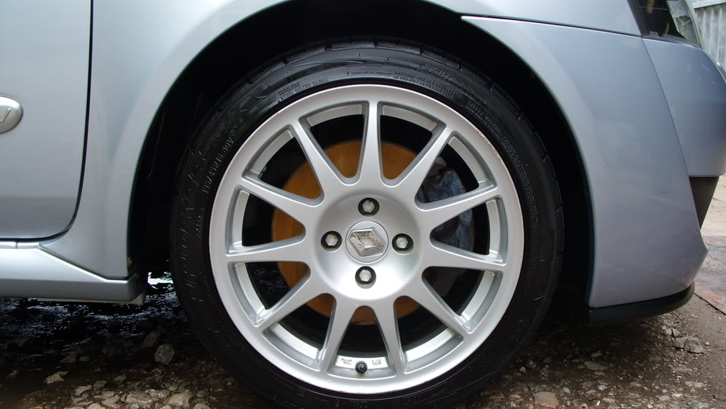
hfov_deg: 48.3
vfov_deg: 28.3
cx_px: 361
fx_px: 809
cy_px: 241
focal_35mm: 42
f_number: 4
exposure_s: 1/125
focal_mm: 7.8
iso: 50
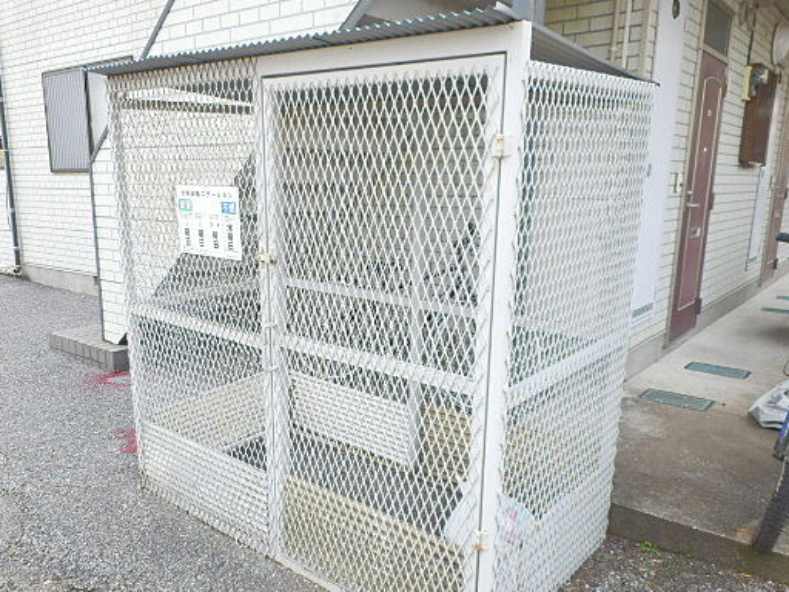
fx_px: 684
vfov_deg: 46.6
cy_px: 342
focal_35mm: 30
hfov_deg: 59.8
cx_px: 344
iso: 80
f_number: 3
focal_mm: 4.2
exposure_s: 1/160
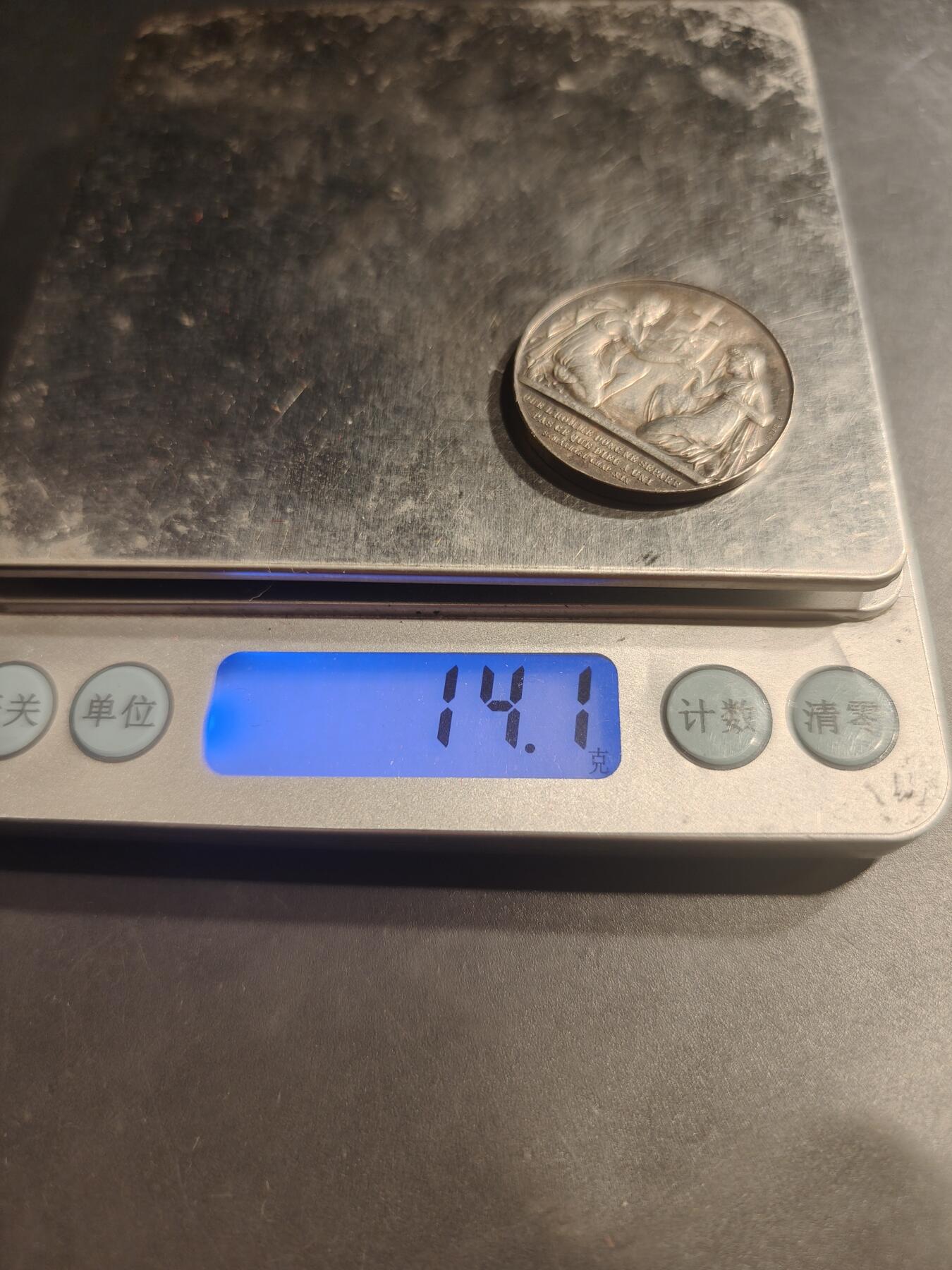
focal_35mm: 23
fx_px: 843
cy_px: 635
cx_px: 476
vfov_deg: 73.9
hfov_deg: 58.9
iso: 100
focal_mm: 6.06
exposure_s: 1/100
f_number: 1.6
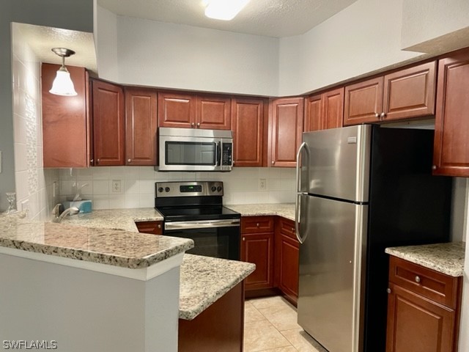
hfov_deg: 67.3
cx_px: 234
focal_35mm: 26
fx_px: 352
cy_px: 176
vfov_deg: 53.1
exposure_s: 1/60
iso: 200
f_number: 1.6
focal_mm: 4.2
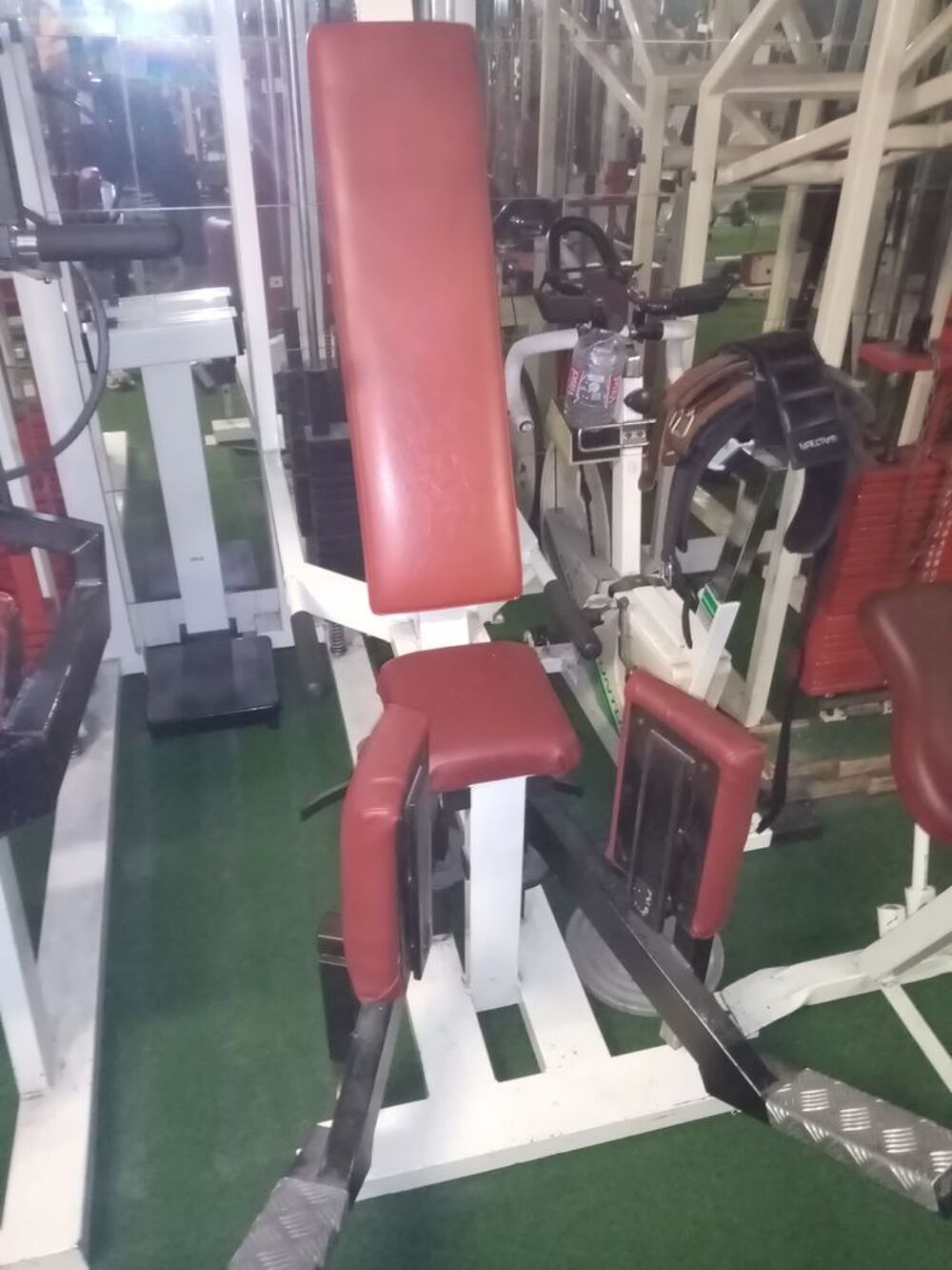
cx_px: 476
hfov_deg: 53.1
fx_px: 953
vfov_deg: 67.3
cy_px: 635
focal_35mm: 26
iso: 1269
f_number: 1.8
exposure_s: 1/20
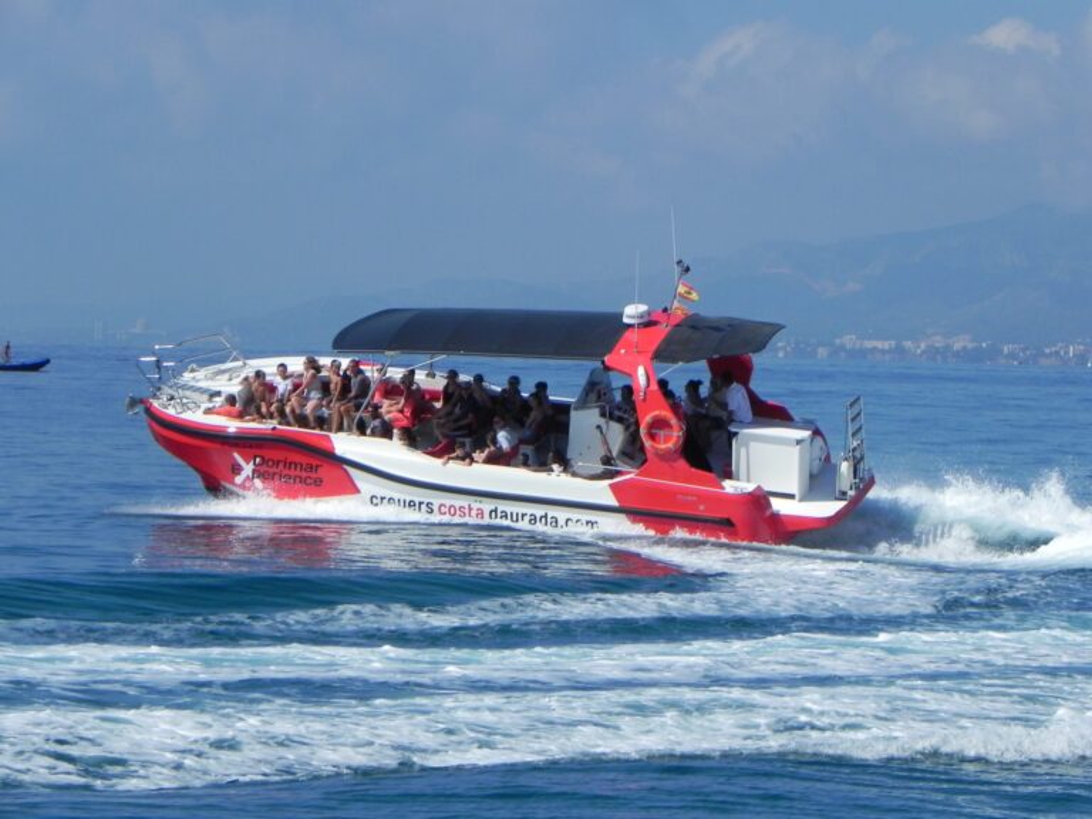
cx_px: 546
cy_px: 410
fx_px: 6688
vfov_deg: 7.0
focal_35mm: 212
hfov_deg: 9.3
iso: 160
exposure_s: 1/707
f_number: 8
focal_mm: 37.7
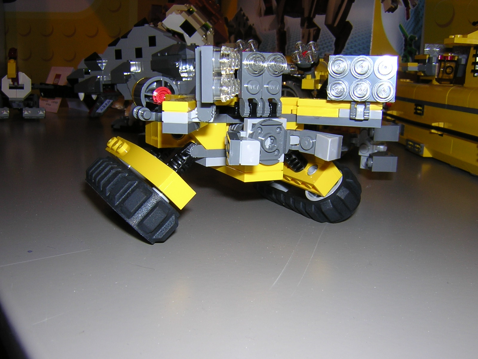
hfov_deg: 51.4
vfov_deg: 39.7
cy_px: 180
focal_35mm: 36
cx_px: 239
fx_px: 497
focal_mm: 4.7
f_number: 5.2
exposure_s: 1/60.1
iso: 100
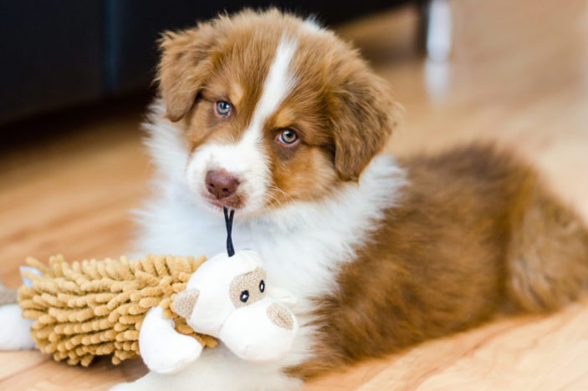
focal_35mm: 83
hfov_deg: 24.5
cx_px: 299
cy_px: 185
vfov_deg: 16.4
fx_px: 1355
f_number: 2.2
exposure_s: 1/160
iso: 800
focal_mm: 50
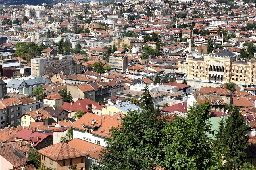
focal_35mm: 71
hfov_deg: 28.0
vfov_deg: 19.1
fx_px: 504
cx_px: 58
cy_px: 52
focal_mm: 40
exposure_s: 1/250
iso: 200
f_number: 13
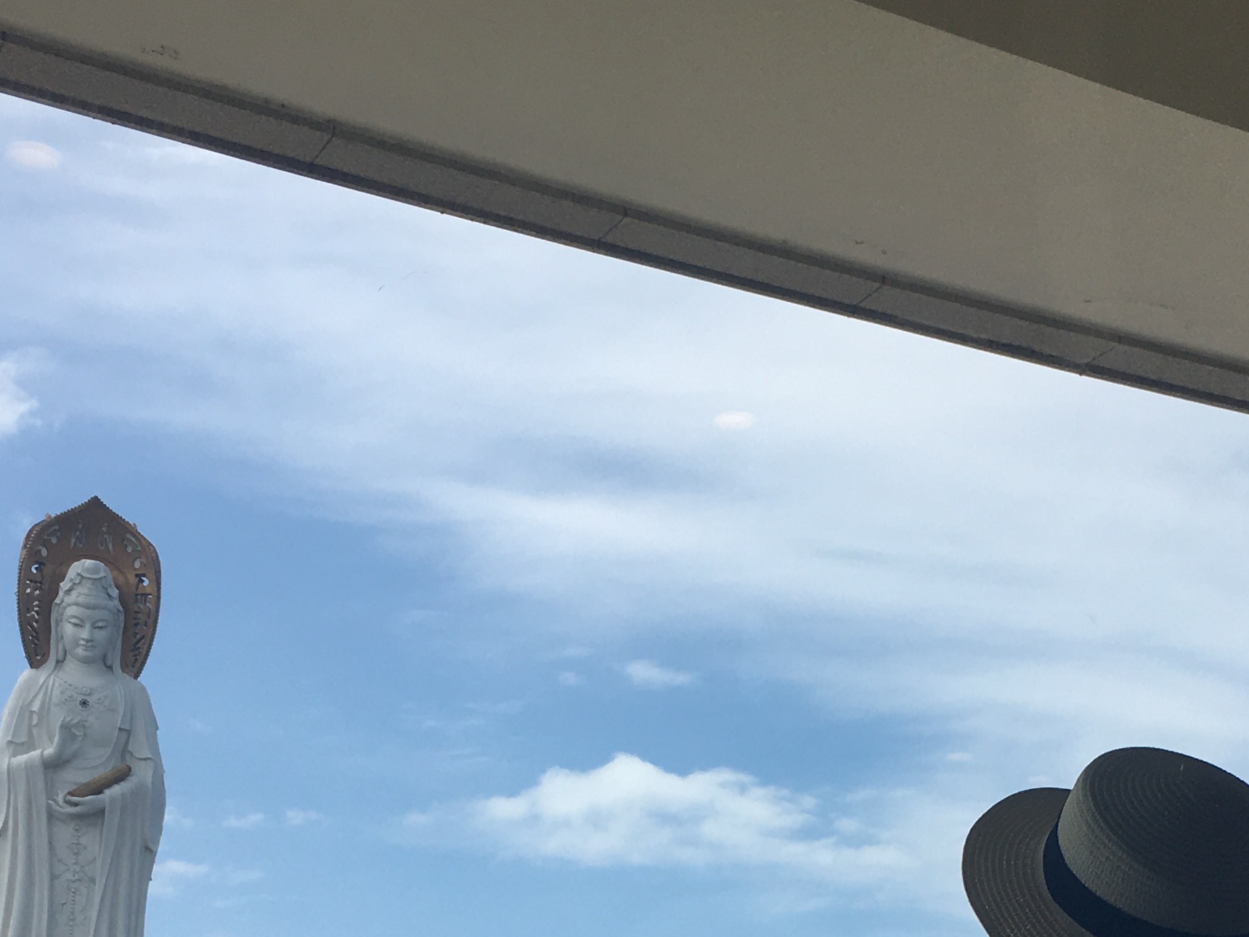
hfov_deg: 28.4
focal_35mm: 68
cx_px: 817
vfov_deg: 20.7
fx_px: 2454
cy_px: 997
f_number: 2.2
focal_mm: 4.15
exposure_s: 1/1832
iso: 25
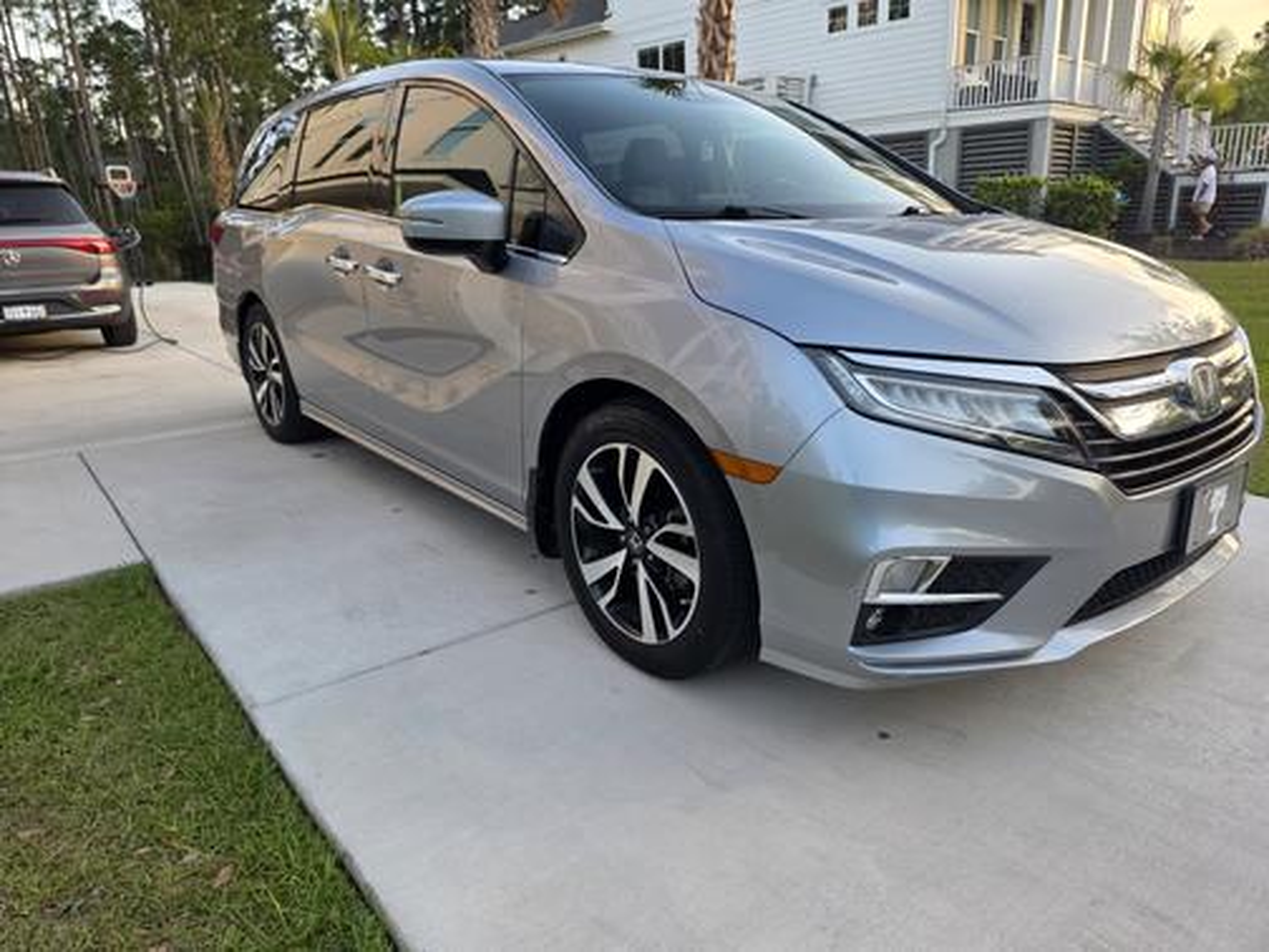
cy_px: 476
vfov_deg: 58.9
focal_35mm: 23
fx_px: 843
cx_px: 634
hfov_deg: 73.9
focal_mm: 6.3
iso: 125
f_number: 1.7
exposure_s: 1/180
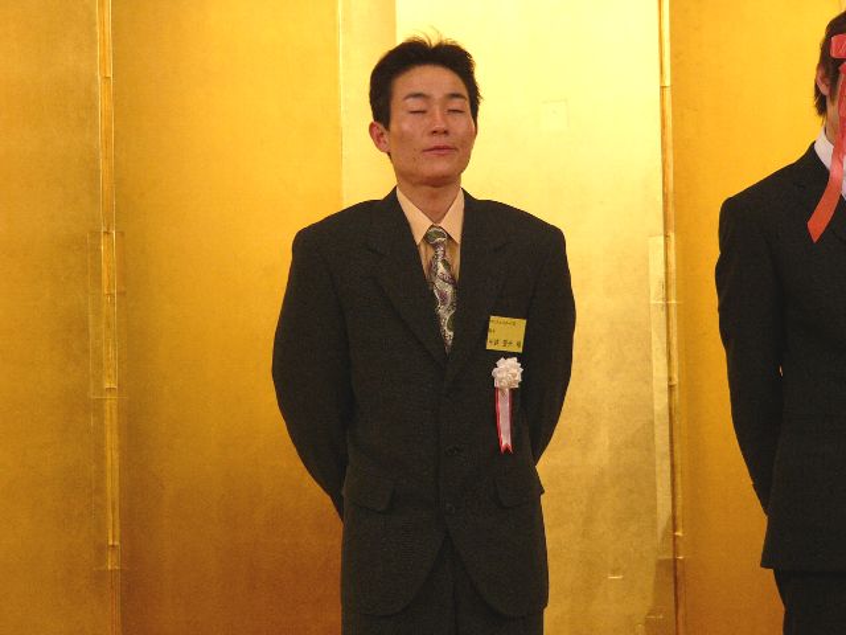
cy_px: 318
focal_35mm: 150
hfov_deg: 13.2
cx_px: 423
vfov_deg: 9.9
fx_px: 3666
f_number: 2.8
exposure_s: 1/60
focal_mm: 25
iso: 150
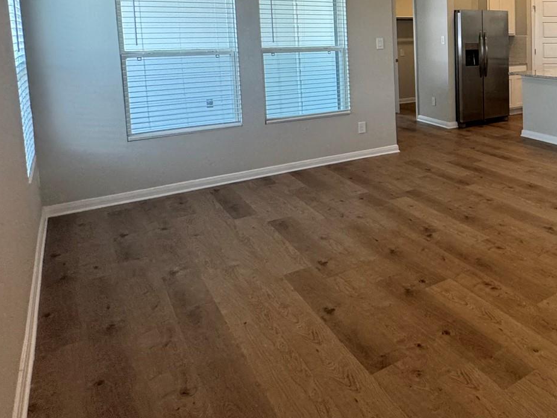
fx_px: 499
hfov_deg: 49.1
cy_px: 75
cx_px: 543
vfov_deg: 43.0
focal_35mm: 31
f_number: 2.2
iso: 250
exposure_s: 1/120
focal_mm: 2.22
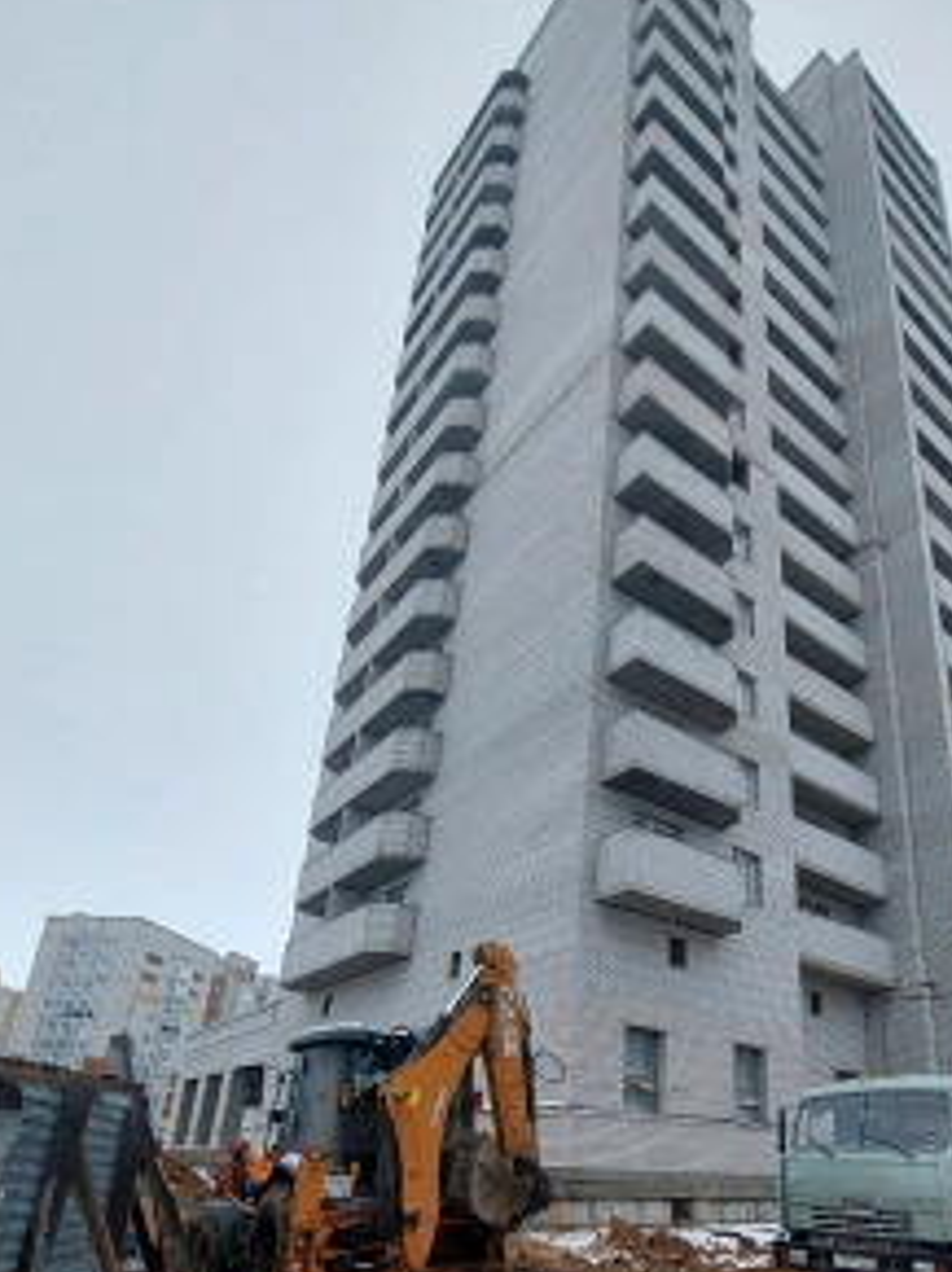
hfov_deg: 61.5
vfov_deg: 76.4
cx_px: 651
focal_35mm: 21
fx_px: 771
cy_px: 855
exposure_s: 1/185
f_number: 2.2
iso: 40
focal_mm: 1.74
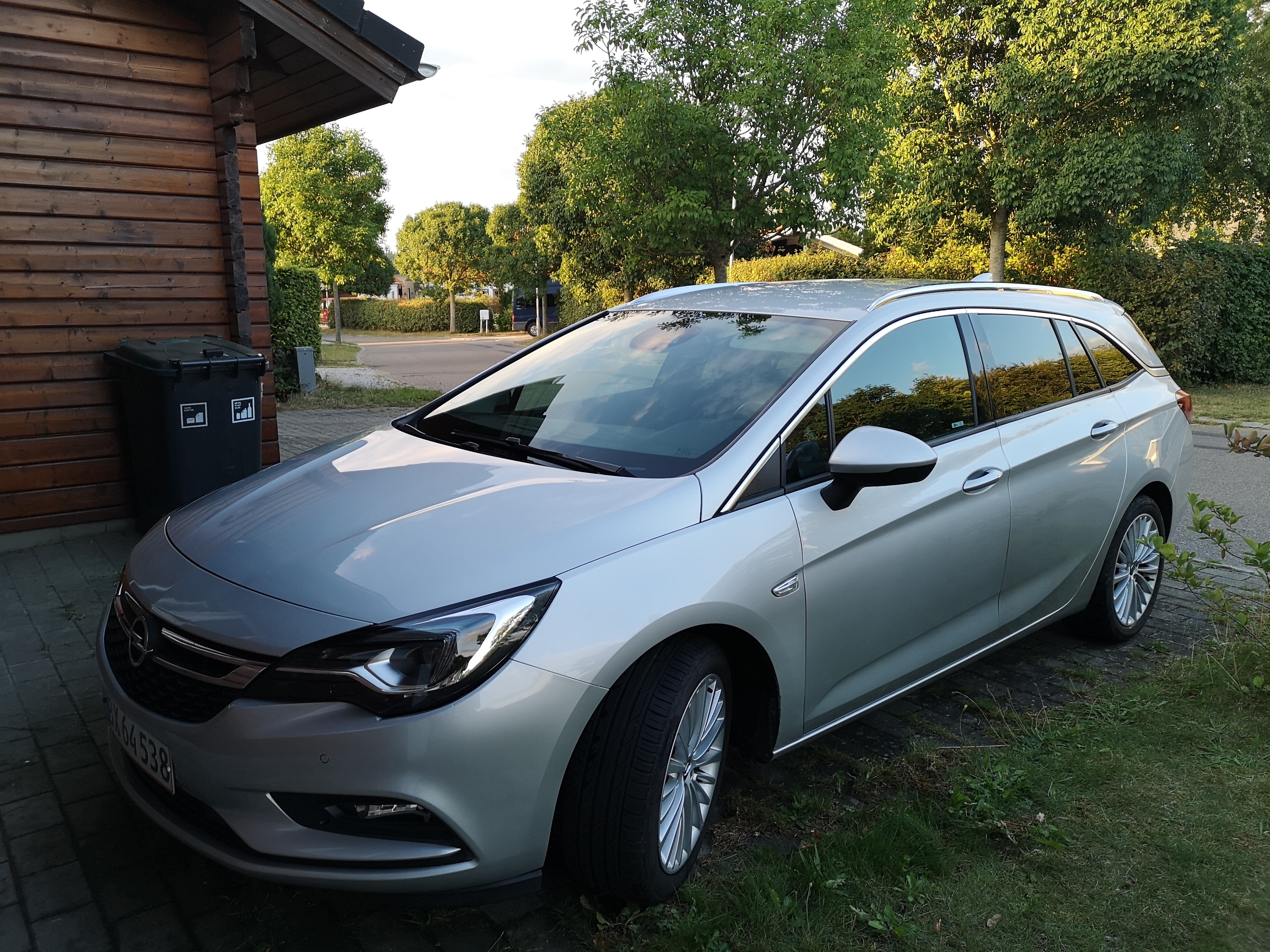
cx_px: 635
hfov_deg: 65.3
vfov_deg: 51.4
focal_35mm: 27
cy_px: 476
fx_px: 991
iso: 50
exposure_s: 1/131
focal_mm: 5.58
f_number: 1.8
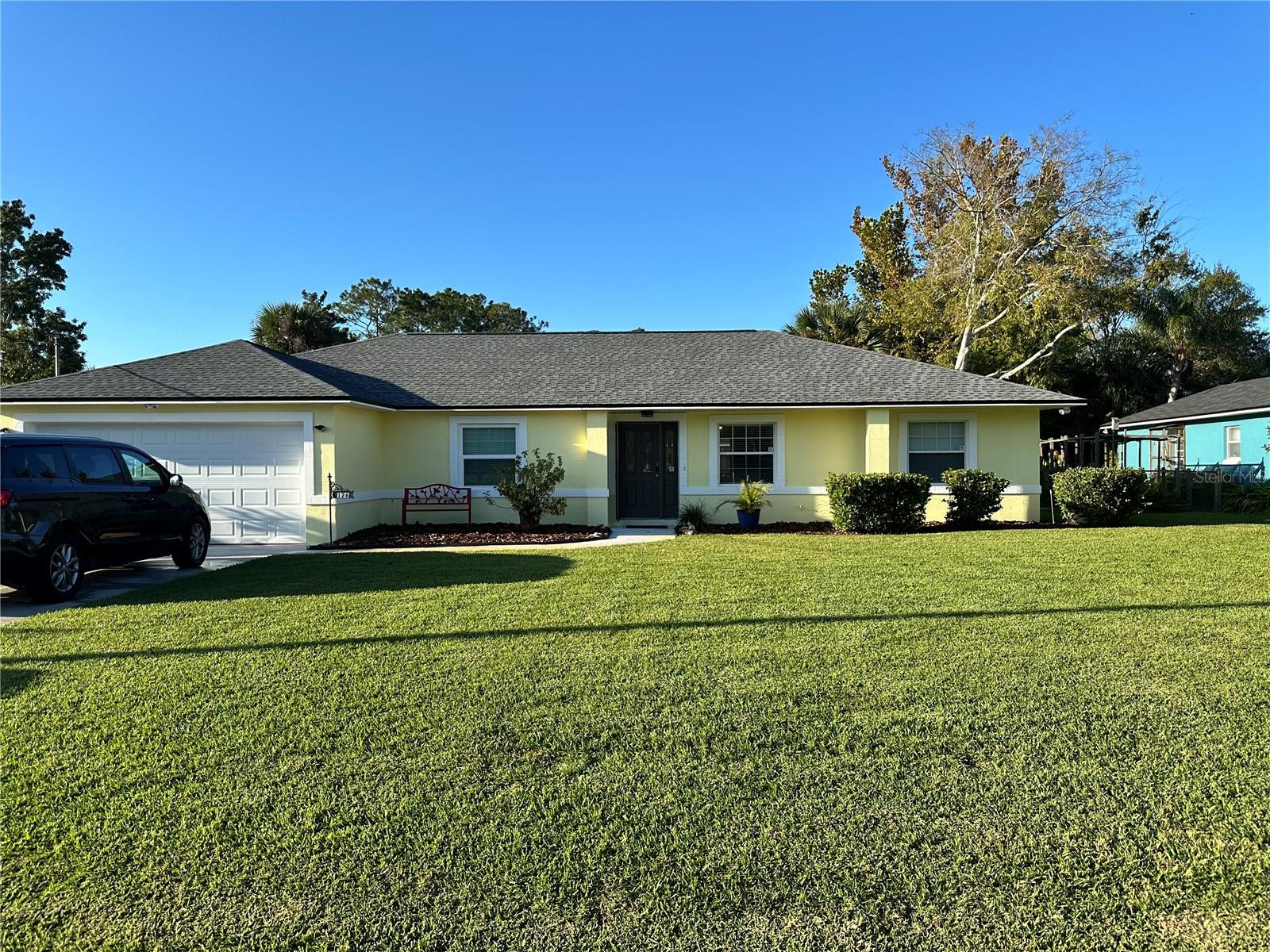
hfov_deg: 71.6
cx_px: 635
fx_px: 881
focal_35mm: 24
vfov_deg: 56.8
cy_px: 476
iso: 80
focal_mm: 6.86
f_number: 1.78
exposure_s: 1/2410
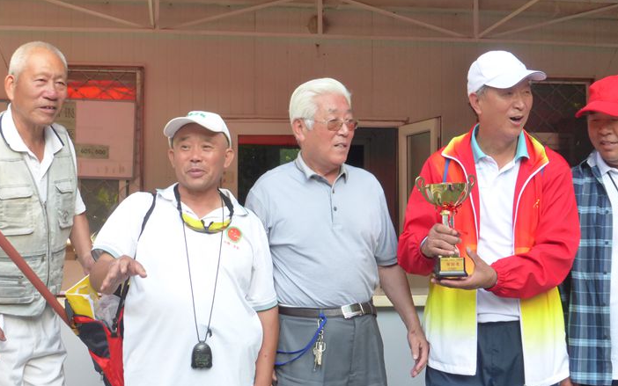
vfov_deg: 20.3
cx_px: 342
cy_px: 191
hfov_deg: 32.0
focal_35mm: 64
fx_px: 1078
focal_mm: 9
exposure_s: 1/160
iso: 320
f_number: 4.4
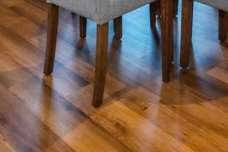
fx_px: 374
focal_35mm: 59
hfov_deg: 33.8
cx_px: 137
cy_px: -139
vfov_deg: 17.5
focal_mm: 14.5
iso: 400
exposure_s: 1/8
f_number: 11
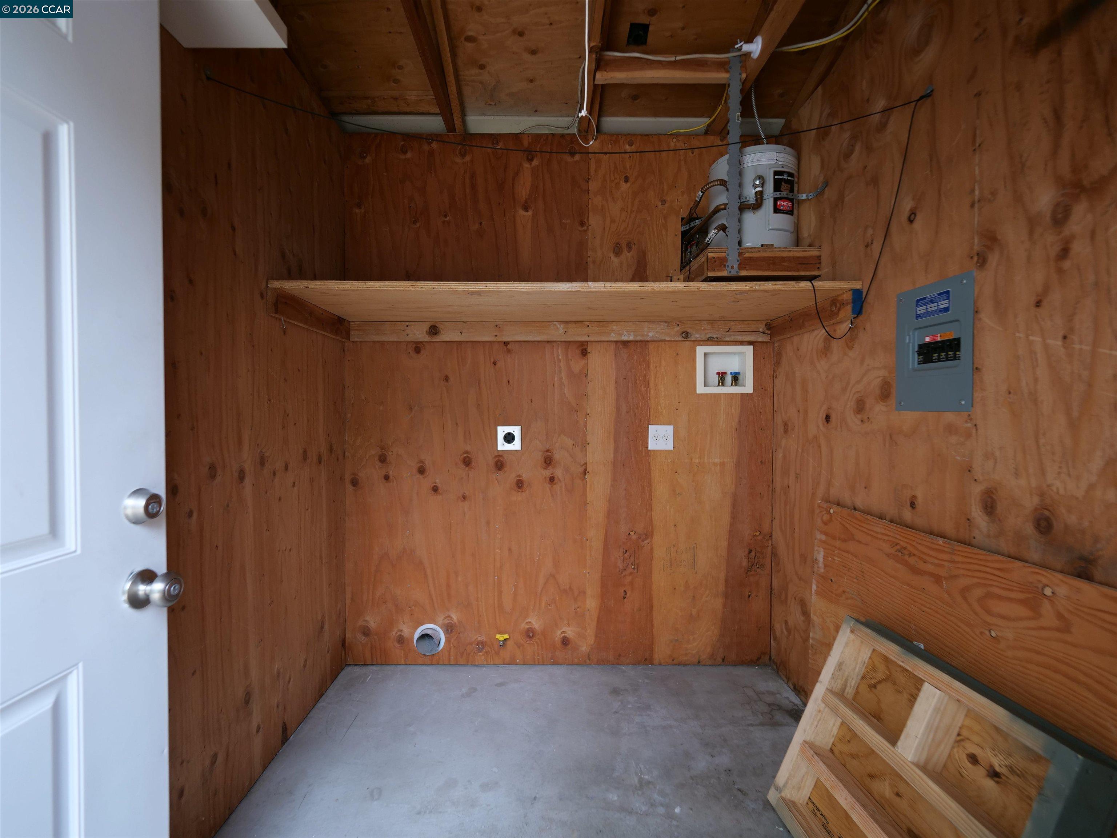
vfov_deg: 85.7
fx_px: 452
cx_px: 558
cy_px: 419
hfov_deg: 102.1
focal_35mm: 14
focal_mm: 7
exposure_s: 1/60
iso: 200
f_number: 2.8
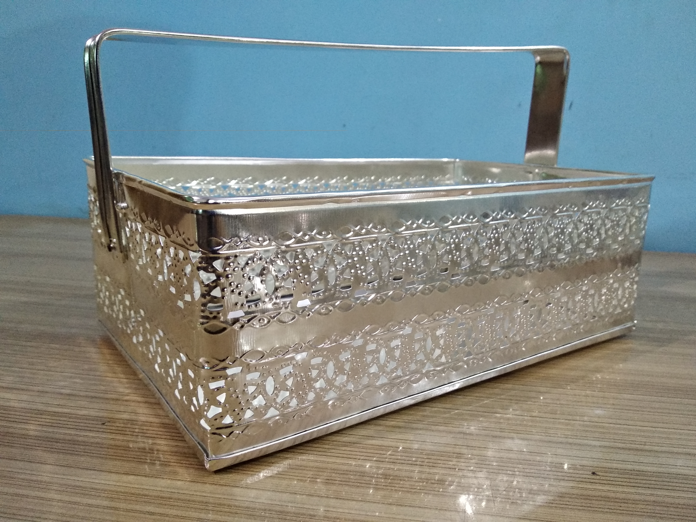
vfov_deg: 53.1
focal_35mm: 26
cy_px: 261
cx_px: 348
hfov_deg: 67.3
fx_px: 523
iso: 1600
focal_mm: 3.81
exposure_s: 1/25
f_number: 2.2
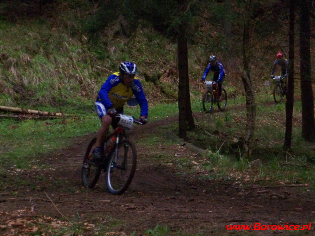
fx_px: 1065
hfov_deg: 16.8
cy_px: 118
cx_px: 158
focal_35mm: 117
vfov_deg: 12.7
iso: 400
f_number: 4.4
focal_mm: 19.2
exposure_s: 1/125
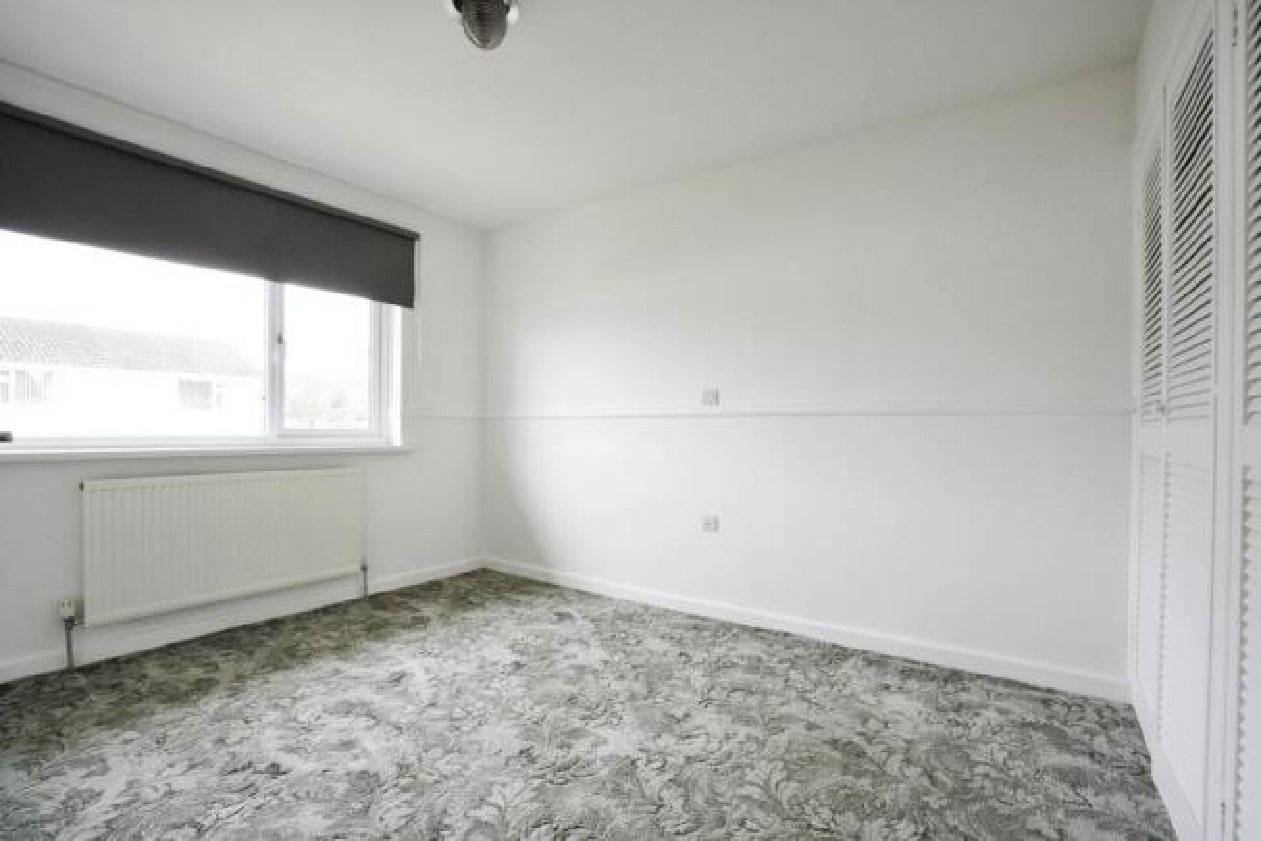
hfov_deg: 96.7
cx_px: 630
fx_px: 561
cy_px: 420
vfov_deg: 73.8
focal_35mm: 16
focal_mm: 16
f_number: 9
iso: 2000
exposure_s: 1/25
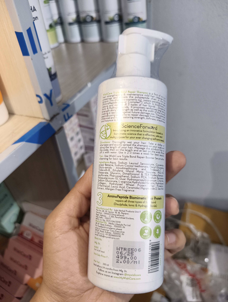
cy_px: 151
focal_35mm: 24
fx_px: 210
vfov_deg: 71.5
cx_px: 114
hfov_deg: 56.9
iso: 1054
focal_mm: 5.56
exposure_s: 1/50
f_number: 1.87
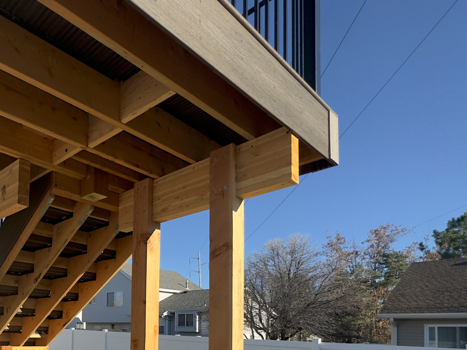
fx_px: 364
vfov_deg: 46.2
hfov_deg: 55.9
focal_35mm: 27
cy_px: 317
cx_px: 41
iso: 50
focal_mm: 2.22
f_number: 2.2
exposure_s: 1/1536
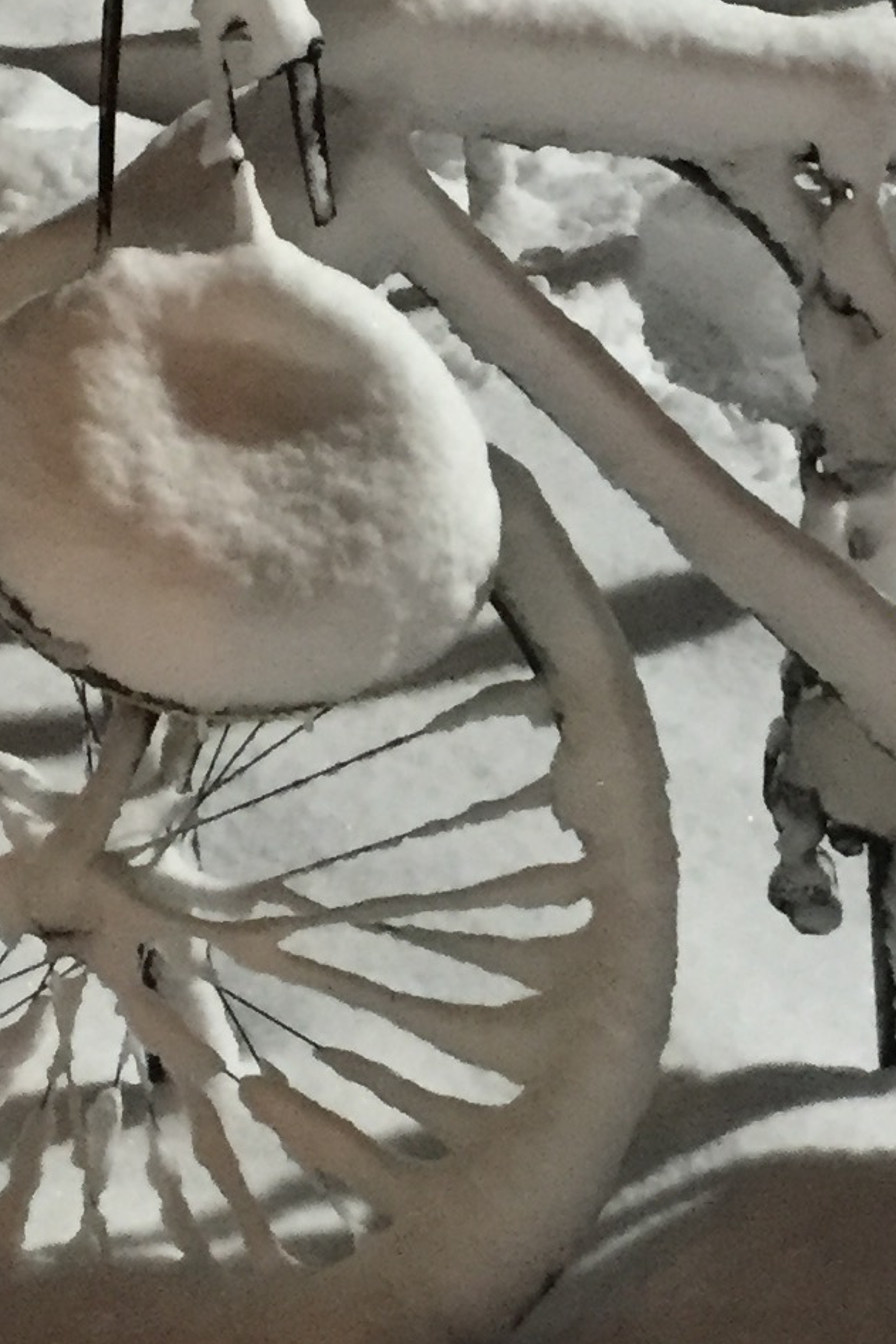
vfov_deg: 19.5
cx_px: 984
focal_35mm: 104
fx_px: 3884
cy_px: 396
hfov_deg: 12.9
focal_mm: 4.15
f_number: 2.2
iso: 320
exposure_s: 1/15
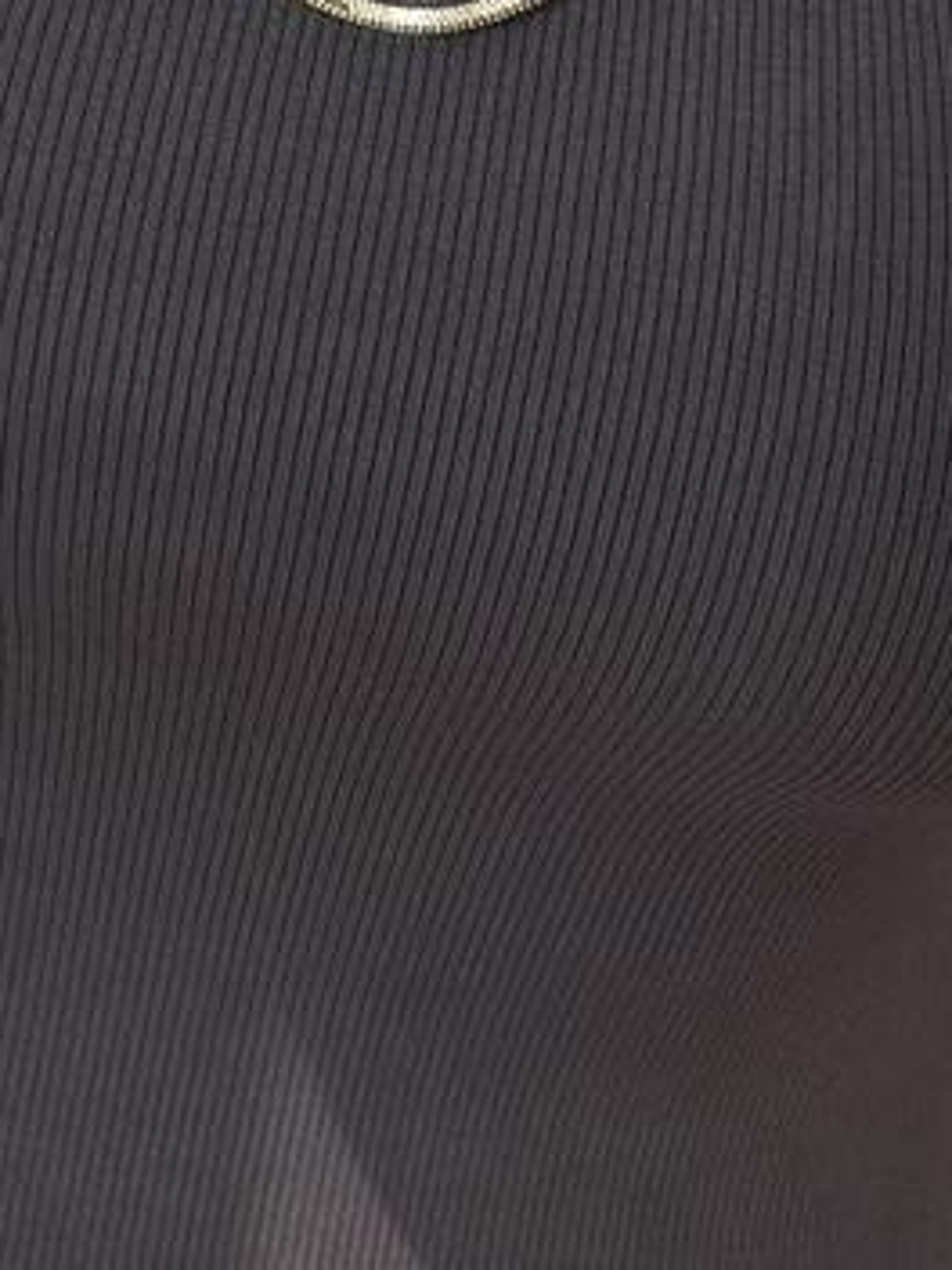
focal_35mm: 218
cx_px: 552
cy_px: 433
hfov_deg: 6.8
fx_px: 7994
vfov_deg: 9.1
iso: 125
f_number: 1.78
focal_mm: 6.86
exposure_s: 1/100
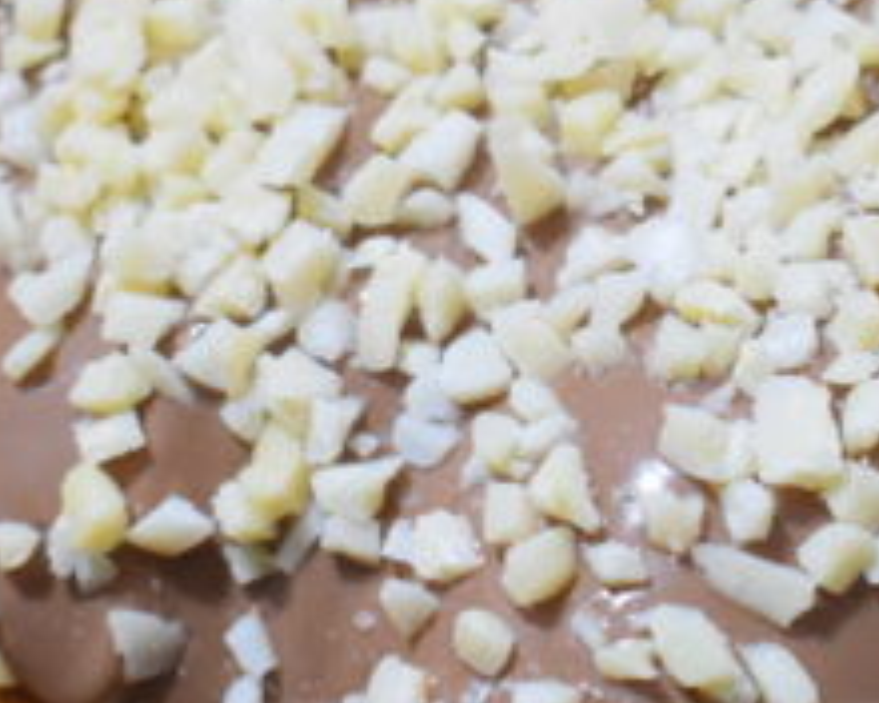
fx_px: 4610
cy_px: 505
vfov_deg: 8.7
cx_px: 923
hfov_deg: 10.8
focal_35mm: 177
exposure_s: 1/50
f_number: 4
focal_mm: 27
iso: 3200
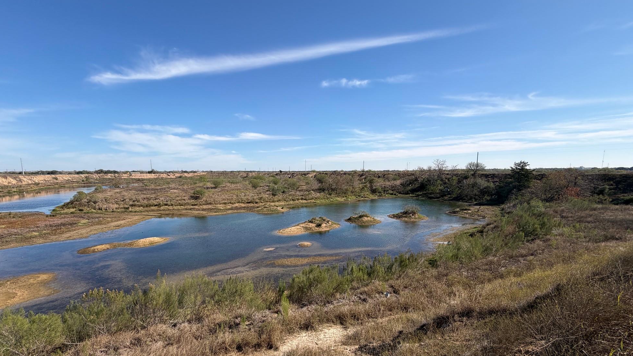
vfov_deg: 66.6
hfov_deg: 99.3
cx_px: 304
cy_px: 210
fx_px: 269
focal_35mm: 16
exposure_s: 1/942
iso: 20
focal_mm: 2.22
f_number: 2.2
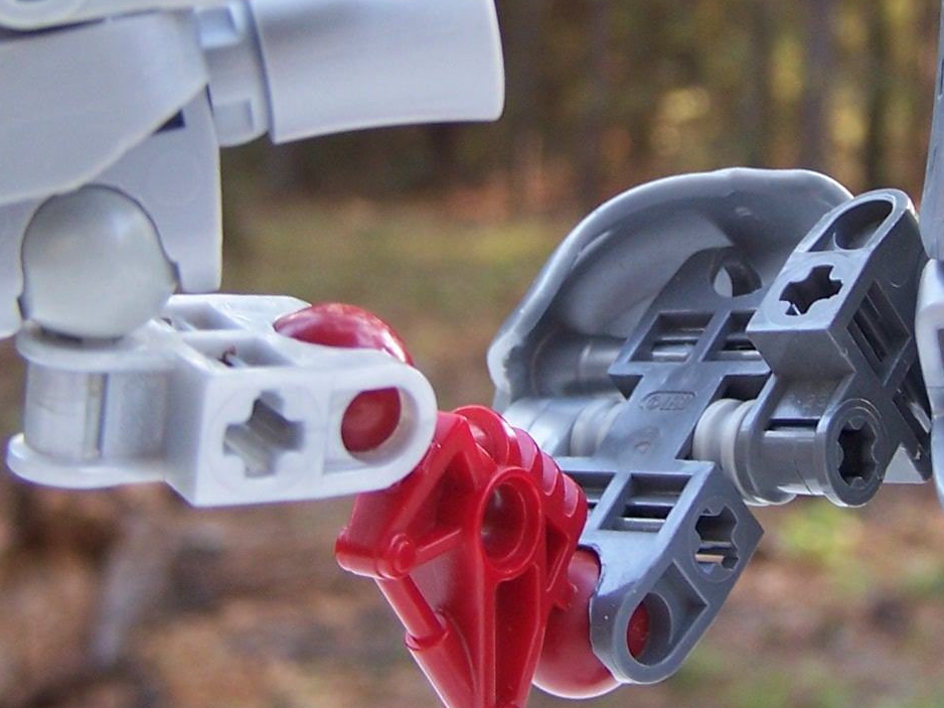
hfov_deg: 23.4
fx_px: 2263
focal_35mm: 83
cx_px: 682
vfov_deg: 17.7
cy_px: 196
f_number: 2.8
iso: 80
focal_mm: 6.3
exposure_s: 1/30
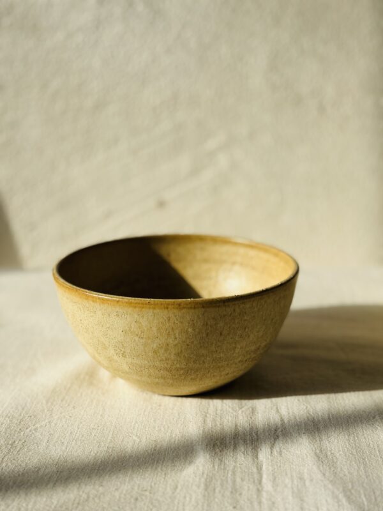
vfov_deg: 36.8
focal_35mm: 52
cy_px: 256
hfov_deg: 28.0
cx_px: 192
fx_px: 767
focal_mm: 5.96
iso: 40
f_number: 1.6
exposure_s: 1/3413
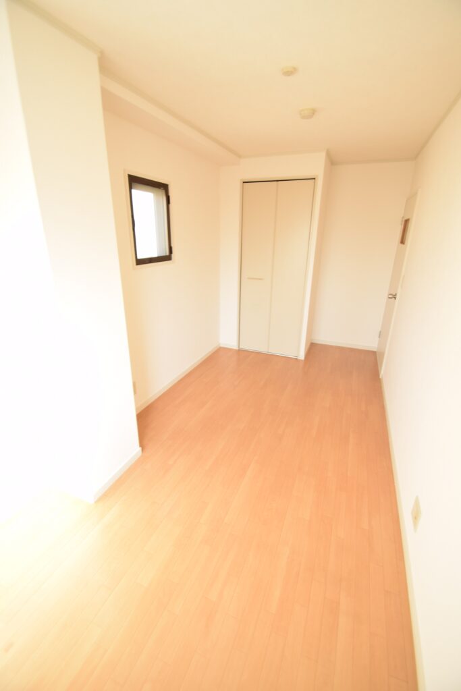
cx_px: 230
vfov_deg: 100.4
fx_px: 288
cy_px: 346
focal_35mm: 15
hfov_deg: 77.3
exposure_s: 1/15
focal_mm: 10
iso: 100
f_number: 3.5
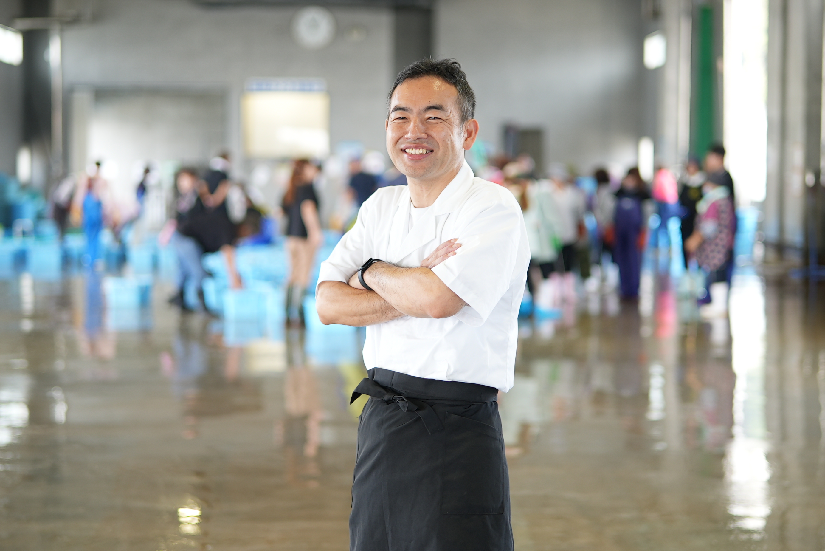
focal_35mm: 75
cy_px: 276
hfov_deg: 27.0
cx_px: 412
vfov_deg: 18.2
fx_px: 1719
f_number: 1.4
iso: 100
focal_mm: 50
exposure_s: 1/160
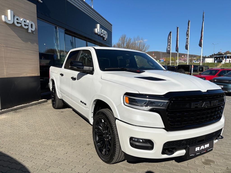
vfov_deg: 53.1
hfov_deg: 67.3
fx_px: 174
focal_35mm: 26
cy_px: 86
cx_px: 116
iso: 50
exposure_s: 1/6711
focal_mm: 5.96
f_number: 1.6
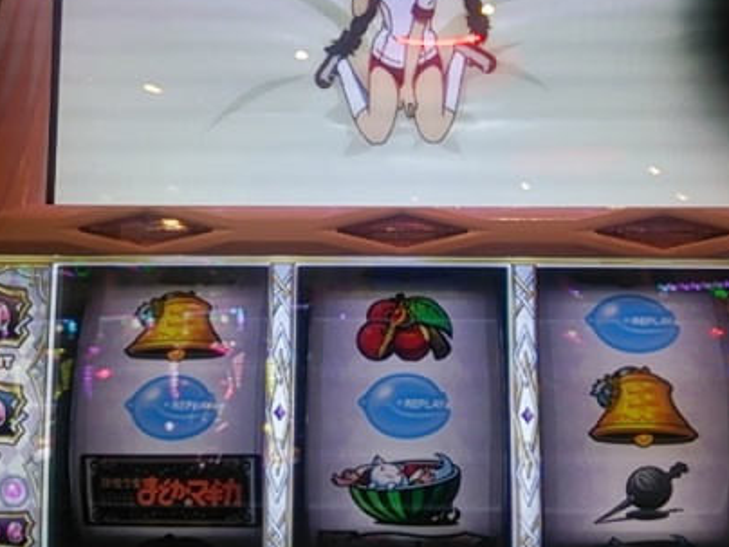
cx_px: 381
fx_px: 800
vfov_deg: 37.6
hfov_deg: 49.0
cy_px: 218
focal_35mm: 38
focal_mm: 4.06
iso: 50
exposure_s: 1/59
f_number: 1.94
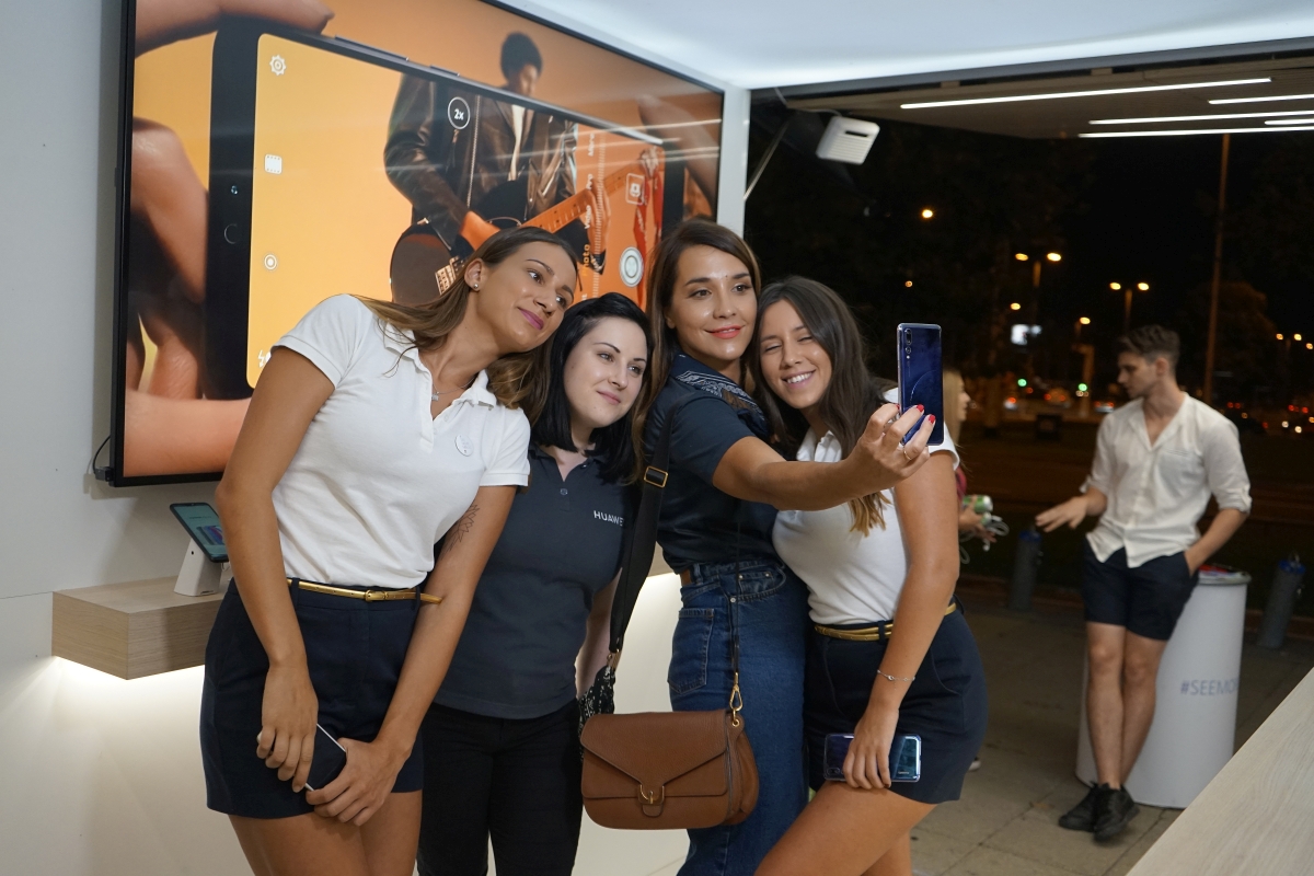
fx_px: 1168
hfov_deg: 58.7
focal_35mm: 32
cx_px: 657
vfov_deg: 41.1
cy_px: 438
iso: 1600
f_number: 4
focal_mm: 32
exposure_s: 1/160
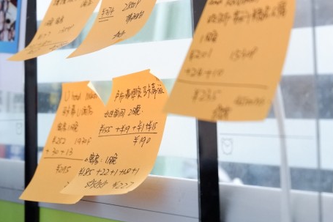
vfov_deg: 13.8
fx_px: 915
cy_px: 87
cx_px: 148
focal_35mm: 99
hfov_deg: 20.6
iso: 3200
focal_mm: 50
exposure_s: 1/40
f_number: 5.6
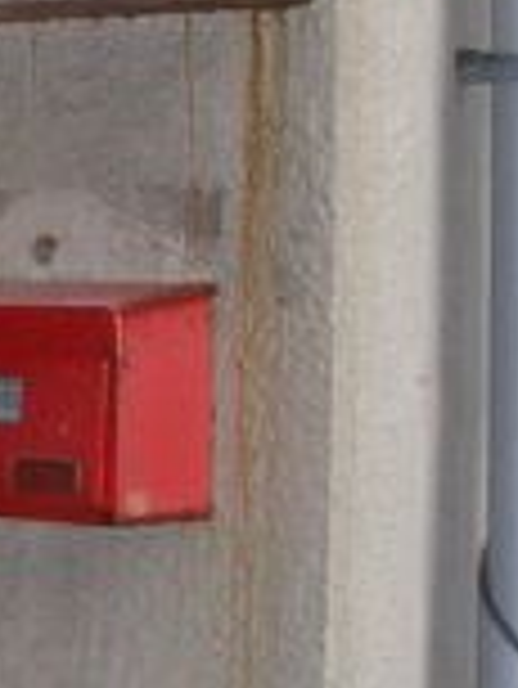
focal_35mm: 153
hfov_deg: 8.8
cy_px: 241
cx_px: -734
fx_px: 3048
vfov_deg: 12.9
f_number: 4
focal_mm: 4.8
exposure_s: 1/40
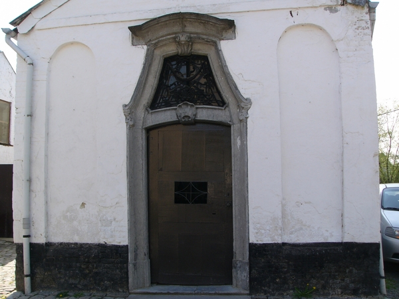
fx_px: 415
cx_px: 200
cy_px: 150
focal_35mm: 36
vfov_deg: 39.7
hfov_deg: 51.4
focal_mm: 6
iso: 50
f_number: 4
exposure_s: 1/200
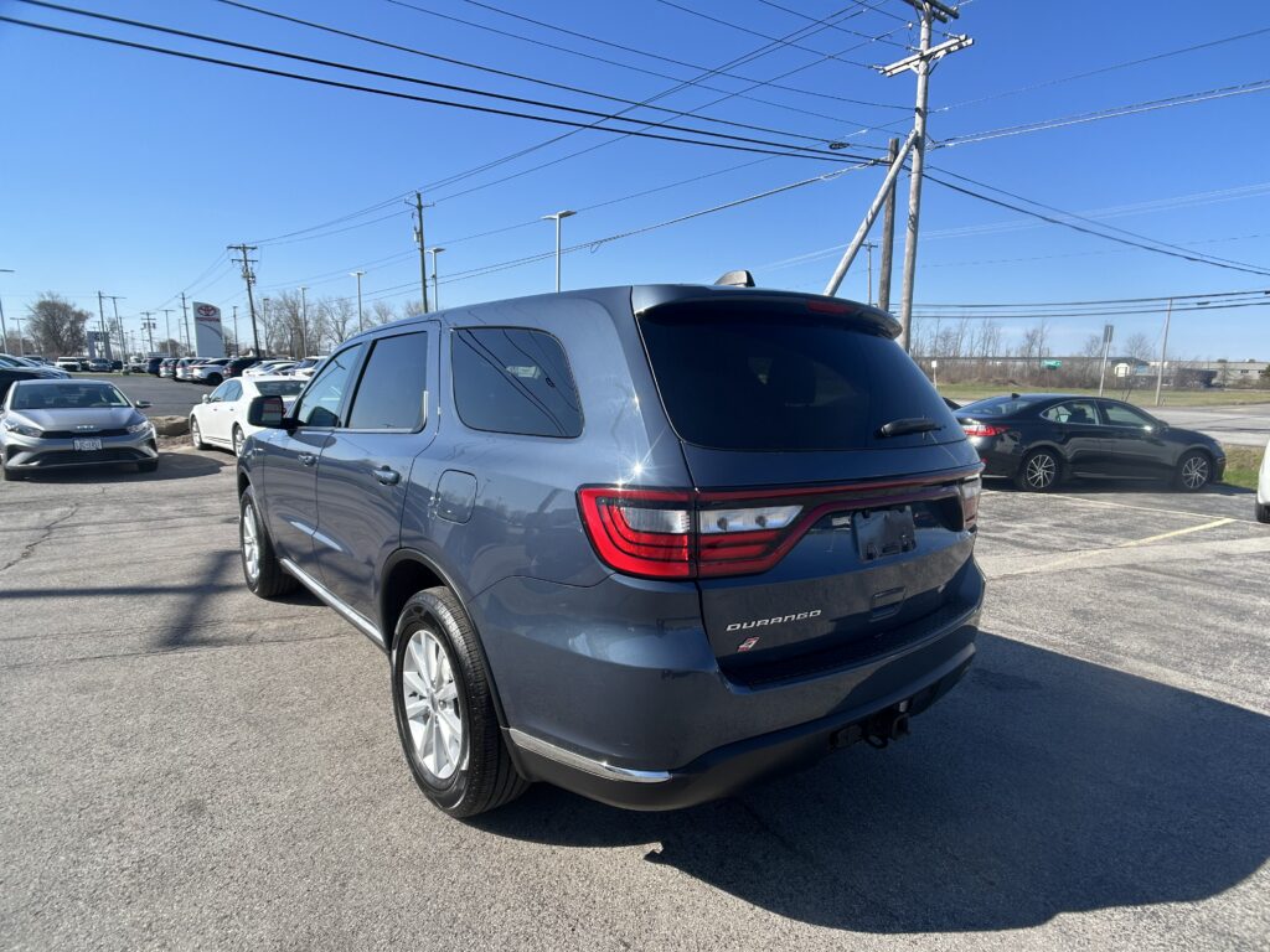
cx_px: 635
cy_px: 476
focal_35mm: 26
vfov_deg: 53.1
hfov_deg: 67.3
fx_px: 954
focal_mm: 5.7
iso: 50
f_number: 1.5
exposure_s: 1/2762
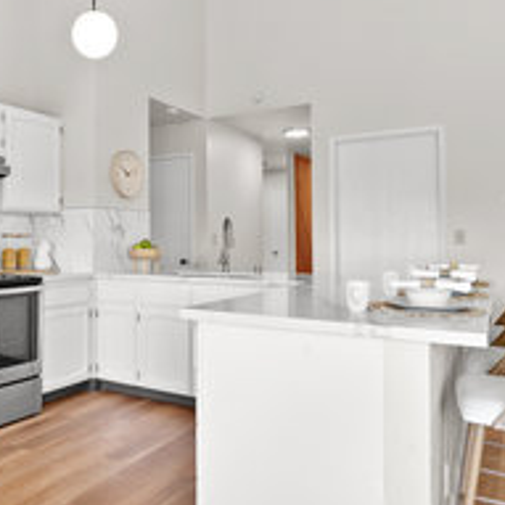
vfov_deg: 52.5
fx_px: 512
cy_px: 235
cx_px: 112
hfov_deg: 49.9
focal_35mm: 31
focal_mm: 16
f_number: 9
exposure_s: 1/5
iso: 400
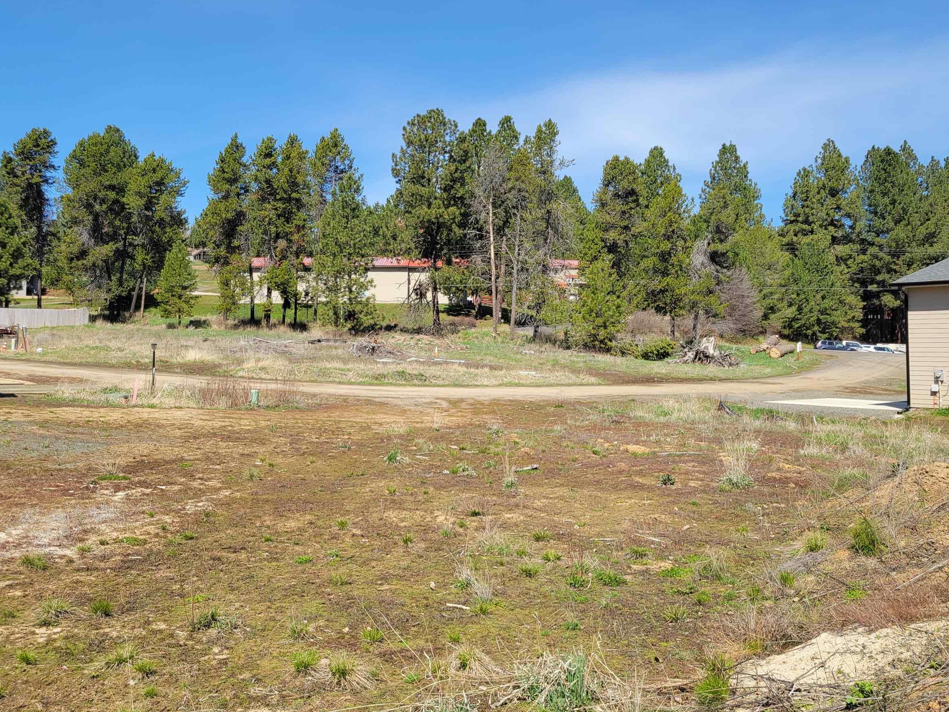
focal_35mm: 34
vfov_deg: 41.7
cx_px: 468
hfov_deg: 54.0
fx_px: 932
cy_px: 295
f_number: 1.8
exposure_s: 1/2043
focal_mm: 5.4
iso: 40
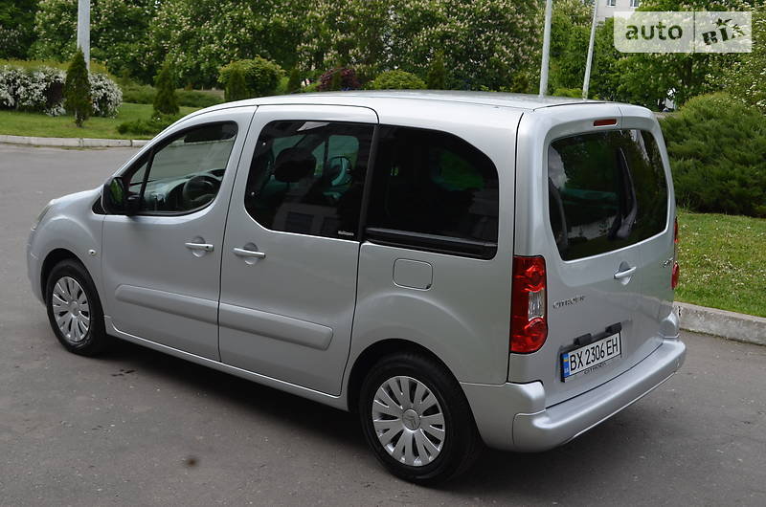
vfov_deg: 31.8
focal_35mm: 42
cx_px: 383
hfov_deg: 46.5
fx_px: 892
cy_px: 254
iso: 200
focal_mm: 28
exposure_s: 1/200
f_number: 7.1
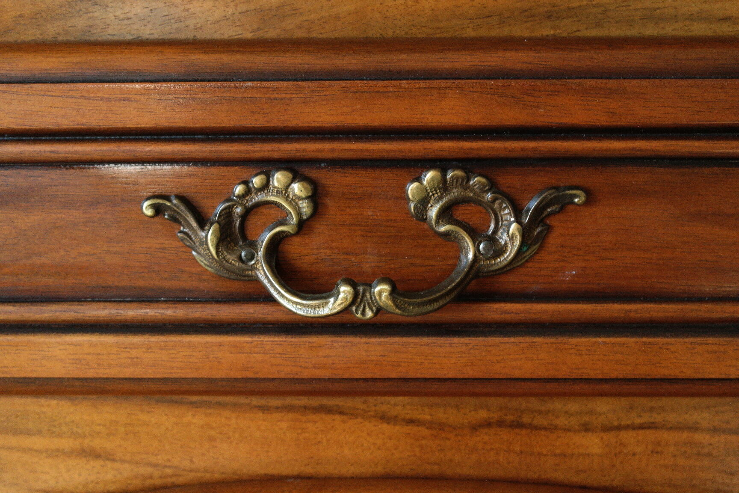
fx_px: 1191
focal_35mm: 58
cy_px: 246
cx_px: 370
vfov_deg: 23.4
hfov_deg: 34.5
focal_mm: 38
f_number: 5.6
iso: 800
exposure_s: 1/30
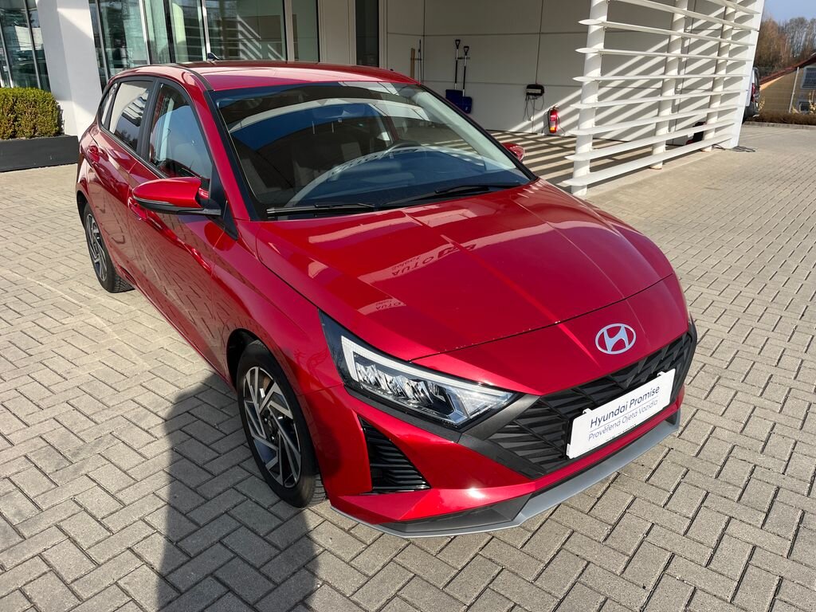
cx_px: 408
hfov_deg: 67.3
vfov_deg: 53.1
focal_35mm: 26
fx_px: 613
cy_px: 306
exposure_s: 1/2024
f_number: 1.6
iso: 50
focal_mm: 5.1
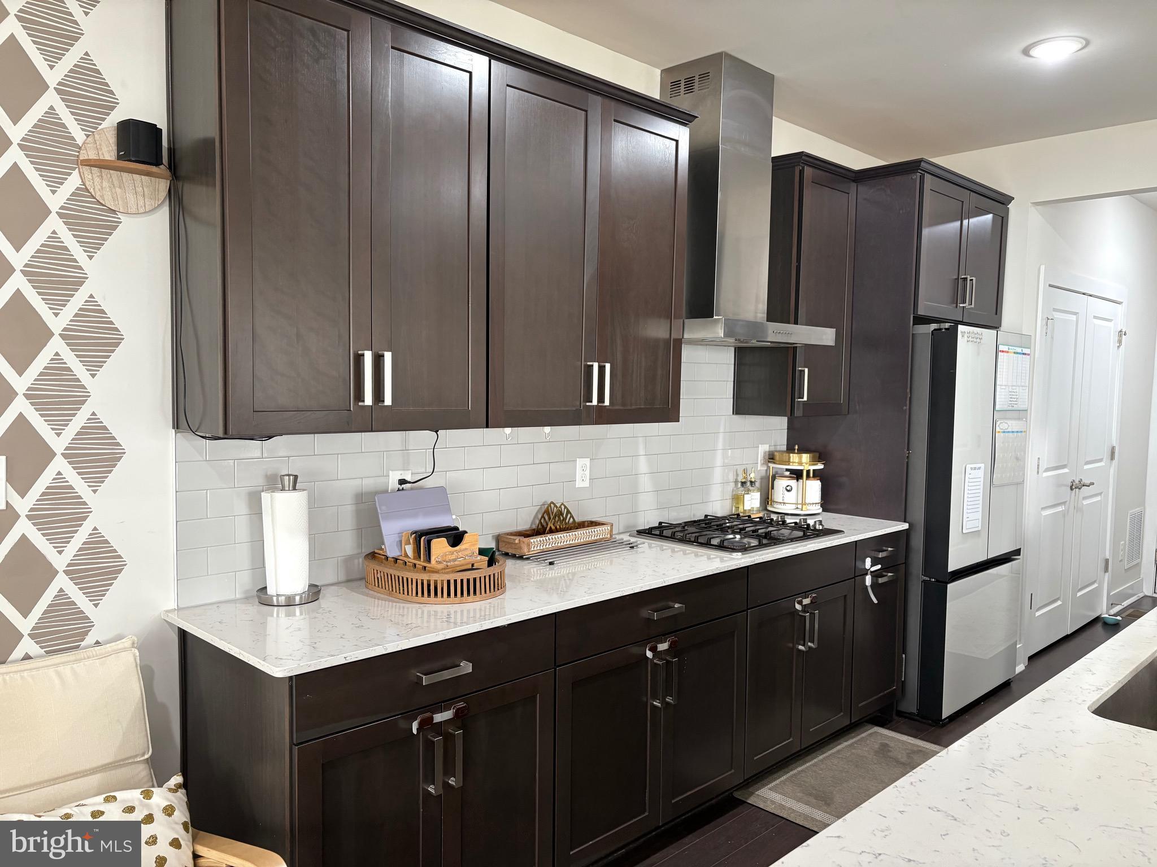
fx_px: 869
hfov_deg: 67.3
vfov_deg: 53.1
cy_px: 434
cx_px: 578
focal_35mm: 26
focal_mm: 5.96
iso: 160
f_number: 1.6
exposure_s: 1/60
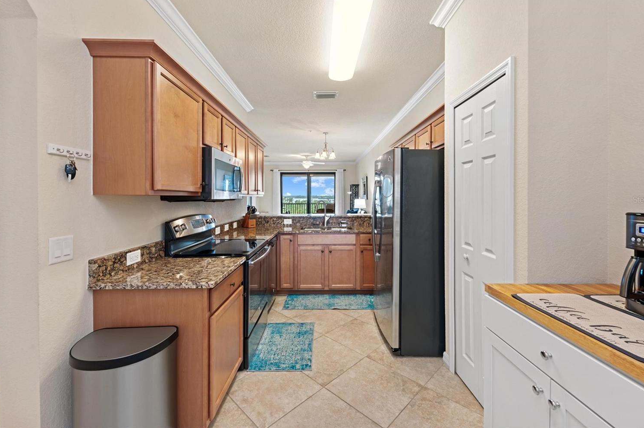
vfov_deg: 77.1
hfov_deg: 100.4
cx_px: 326
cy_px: 200
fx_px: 268
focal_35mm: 15
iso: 400
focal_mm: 14
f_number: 8
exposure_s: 1
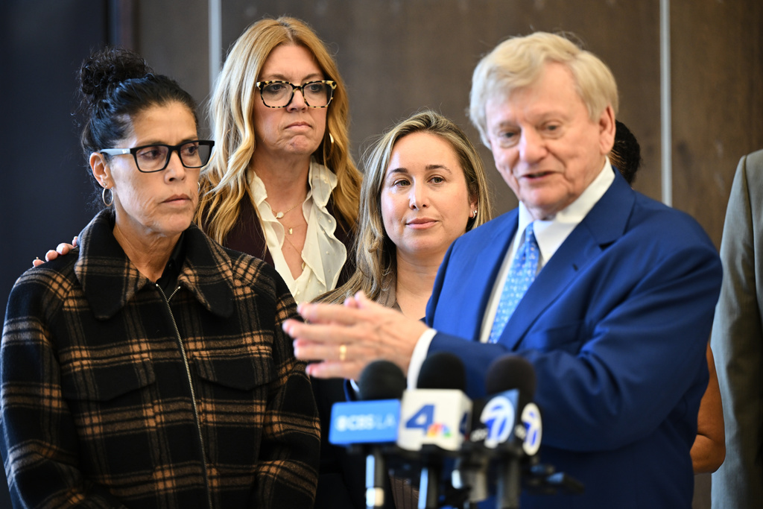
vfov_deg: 9.5
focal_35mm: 145
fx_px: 3073
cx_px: 382
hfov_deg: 14.2
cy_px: 254
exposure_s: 1/250
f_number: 2.8
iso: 1250
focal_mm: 145
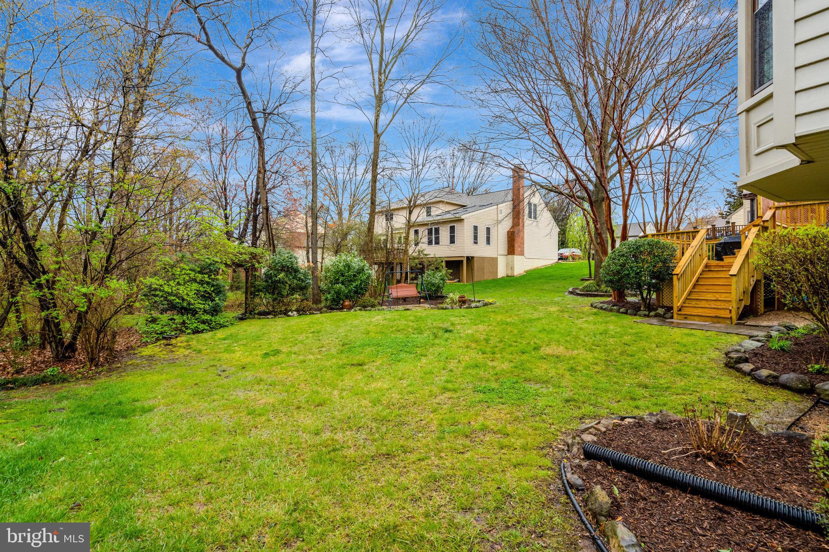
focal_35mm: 16
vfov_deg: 73.7
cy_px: 276
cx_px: 414
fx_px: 368
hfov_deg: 96.7
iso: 1250
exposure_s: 1/640
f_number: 8
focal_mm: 16
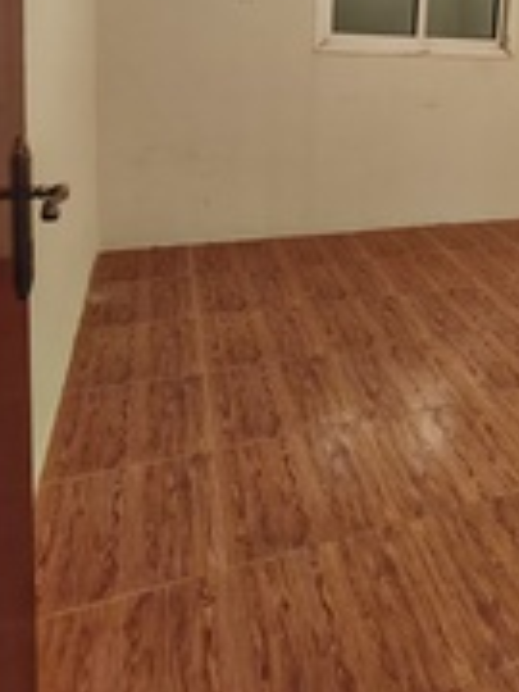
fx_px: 660
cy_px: 102
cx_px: 459
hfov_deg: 40.0
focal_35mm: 33
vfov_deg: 50.6
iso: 200
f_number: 2
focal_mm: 1.82
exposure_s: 1/60
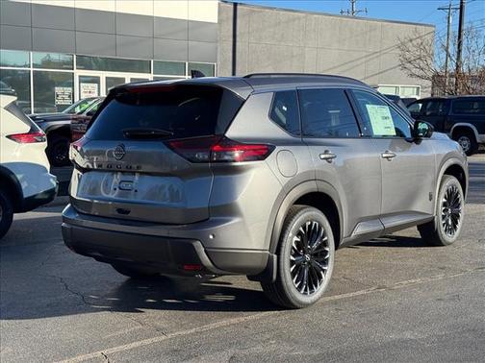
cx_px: 242
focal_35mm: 48
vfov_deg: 30.3
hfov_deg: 39.7
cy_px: 182
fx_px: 673
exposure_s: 1/2252
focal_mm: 6.76
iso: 64
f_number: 1.78
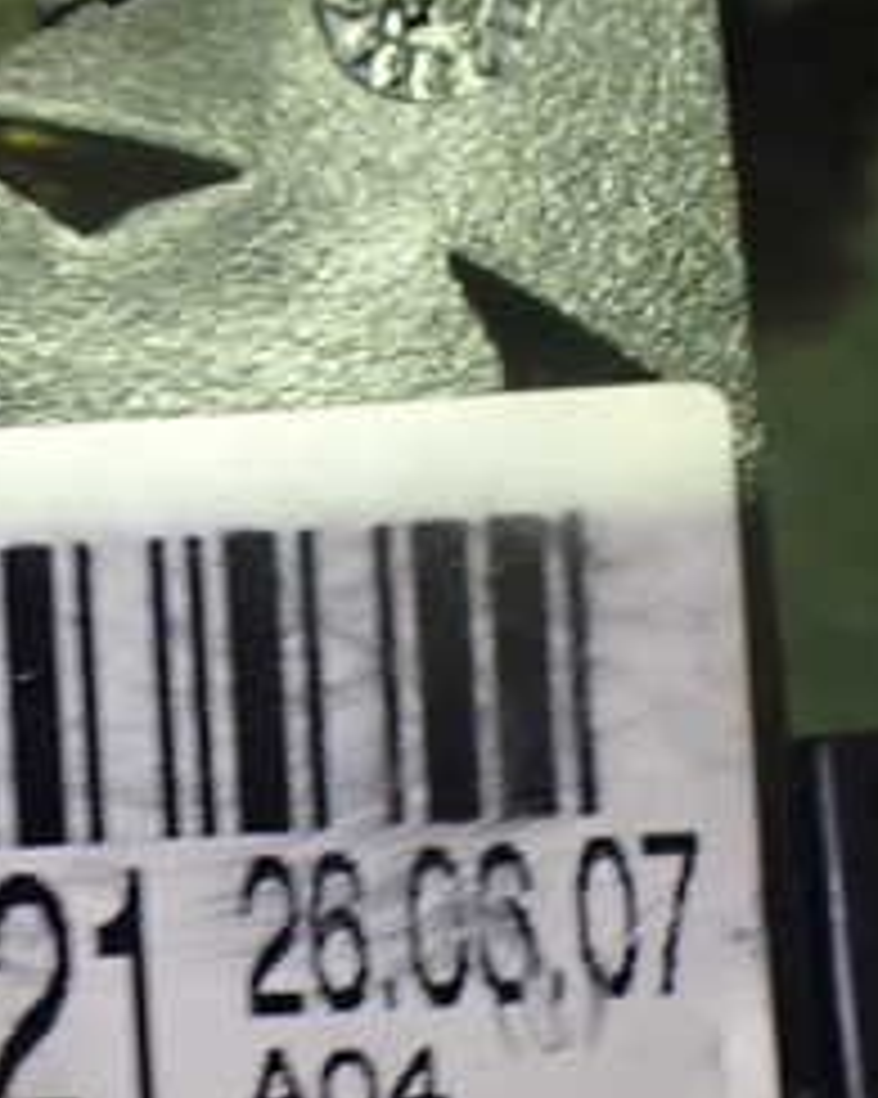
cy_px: 788
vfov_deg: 26.2
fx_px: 2340
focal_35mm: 72
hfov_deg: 20.4
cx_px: -54
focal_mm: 5.4
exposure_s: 1/40
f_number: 2.3
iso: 800
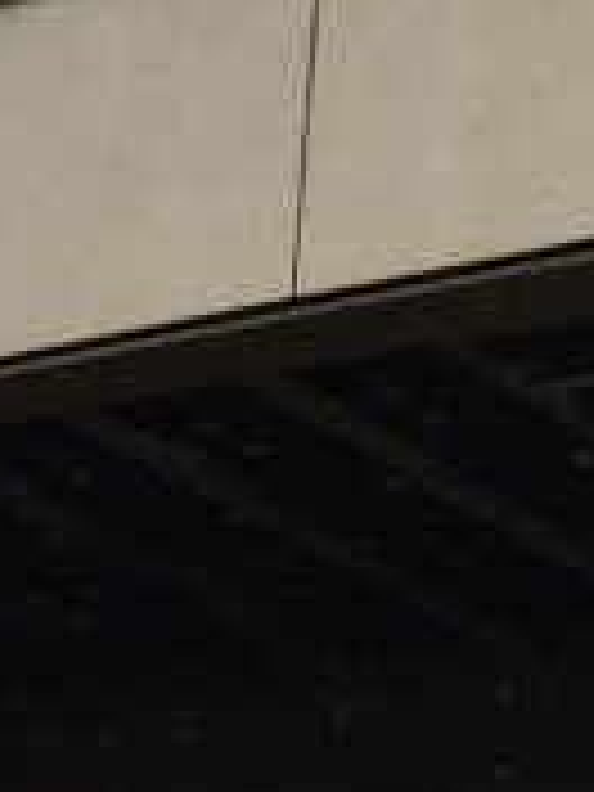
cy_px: -1089
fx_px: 3867
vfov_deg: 10.2
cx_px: 315
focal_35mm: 169
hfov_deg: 8.8
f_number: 2.2
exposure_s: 1/4950
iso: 32
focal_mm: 4.15
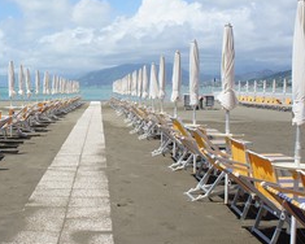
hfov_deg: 33.5
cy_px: 103
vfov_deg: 27.6
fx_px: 496
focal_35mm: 55
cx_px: 77
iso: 200
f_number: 11
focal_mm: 20
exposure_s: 1/320
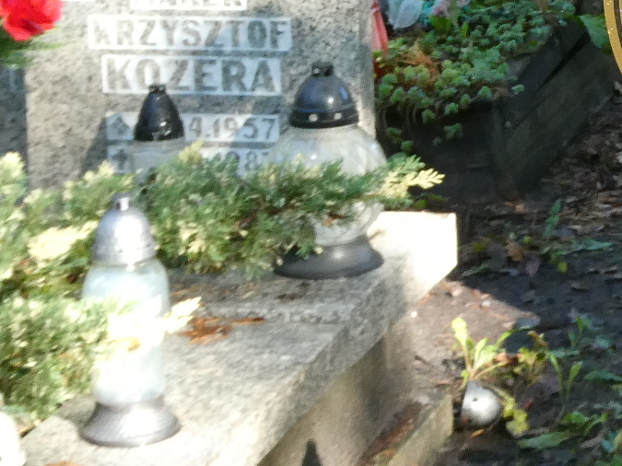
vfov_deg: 8.4
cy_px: -356
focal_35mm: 171
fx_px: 3072
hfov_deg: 11.2
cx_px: 829
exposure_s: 1/80
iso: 250
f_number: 3.9
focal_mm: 7.8
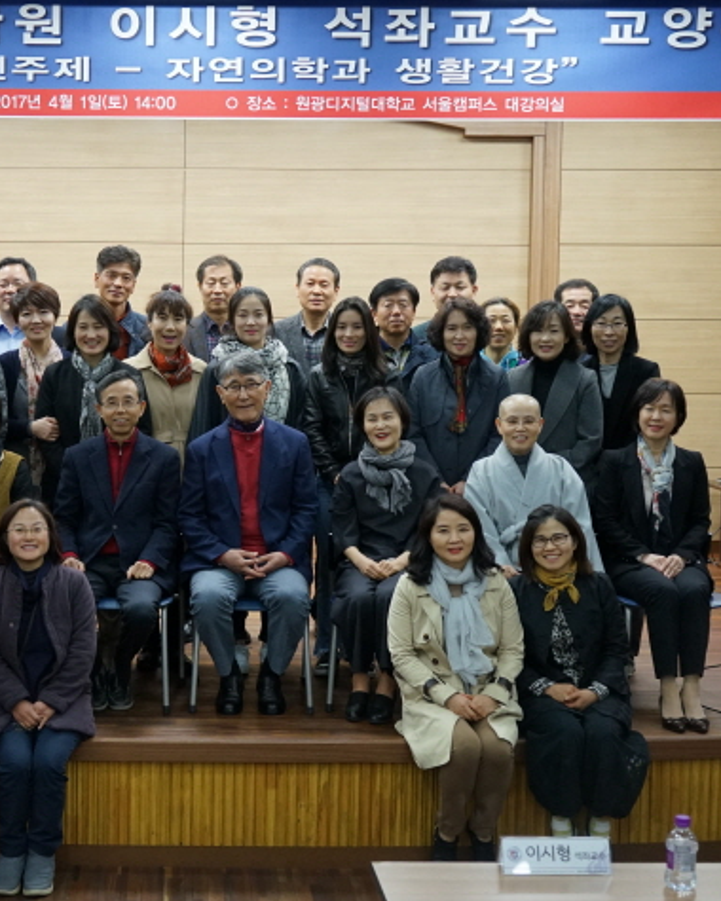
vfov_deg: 31.5
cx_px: 165
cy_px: 441
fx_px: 1600
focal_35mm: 60
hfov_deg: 25.0
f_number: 4
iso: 2000
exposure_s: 1/160
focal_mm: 38
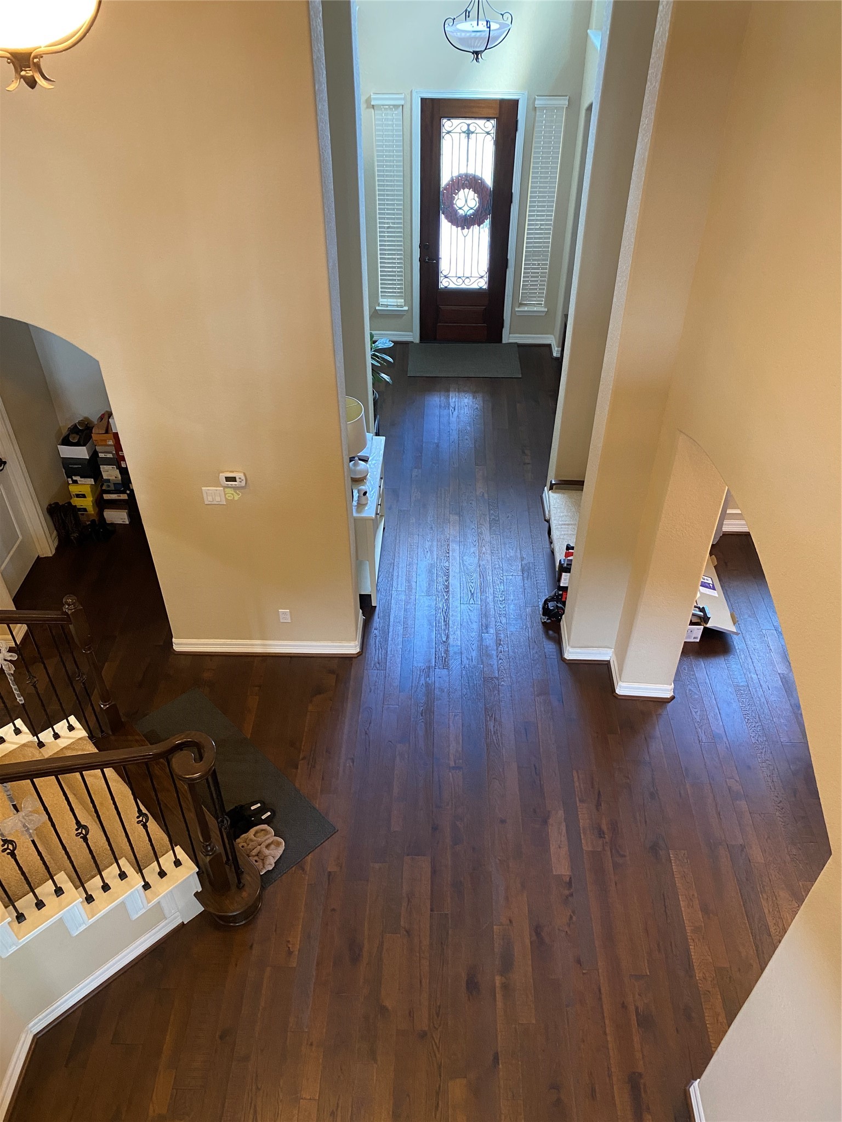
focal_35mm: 26
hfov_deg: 53.1
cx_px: 421
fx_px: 843
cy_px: 561
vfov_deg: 67.3
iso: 320
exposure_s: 1/60
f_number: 1.8
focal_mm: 4.25
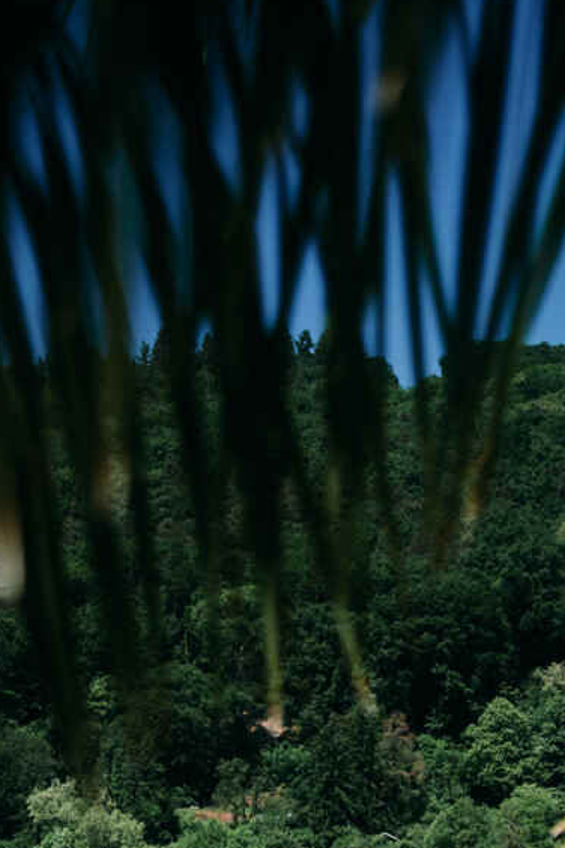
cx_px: 564
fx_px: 2778
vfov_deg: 14.2
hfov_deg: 11.5
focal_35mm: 118
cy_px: 1761
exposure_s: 1/1250
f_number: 2.8
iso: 50
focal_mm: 26
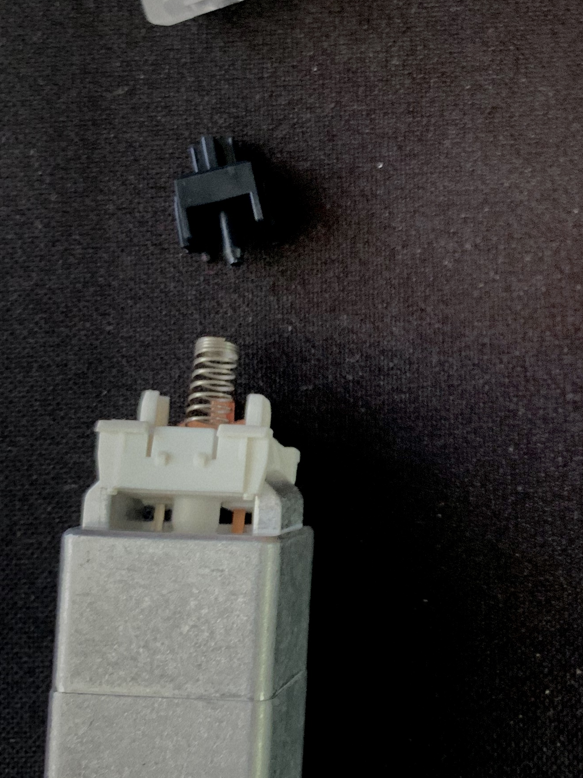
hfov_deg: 23.4
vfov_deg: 32.1
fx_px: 1348
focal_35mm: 60
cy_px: 300
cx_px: 579
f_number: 1.8
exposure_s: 1/60
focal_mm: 4.25
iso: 160
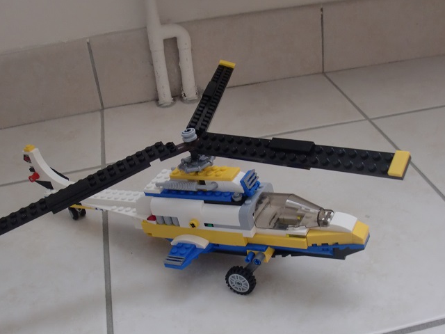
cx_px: 222
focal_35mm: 45
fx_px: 578
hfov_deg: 42.1
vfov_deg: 32.1
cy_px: 195
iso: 250
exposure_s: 1/60
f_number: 2.8
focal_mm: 6.3
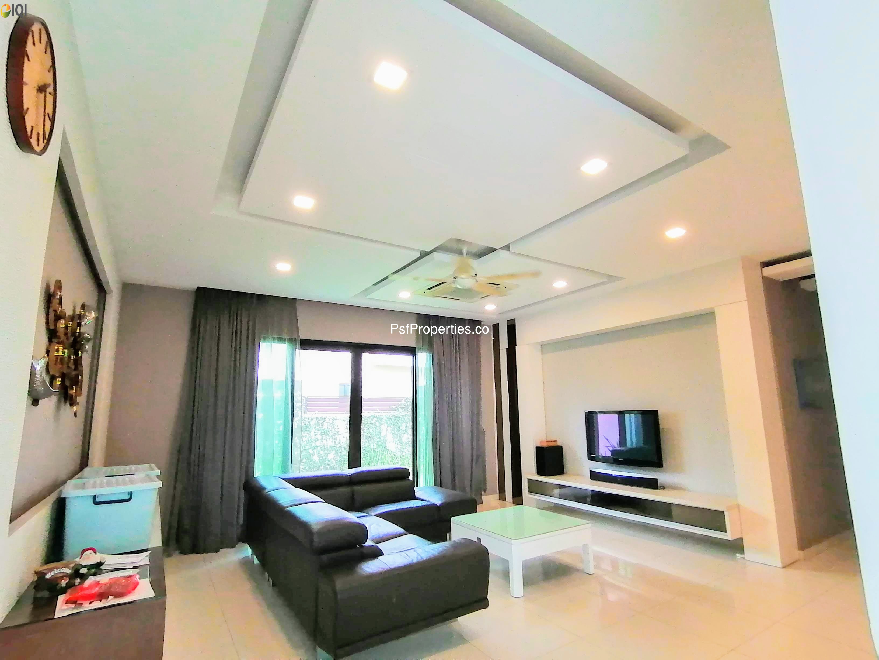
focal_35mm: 17
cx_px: 440
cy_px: 330
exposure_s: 1/50
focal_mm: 1.78
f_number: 2.4
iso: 160
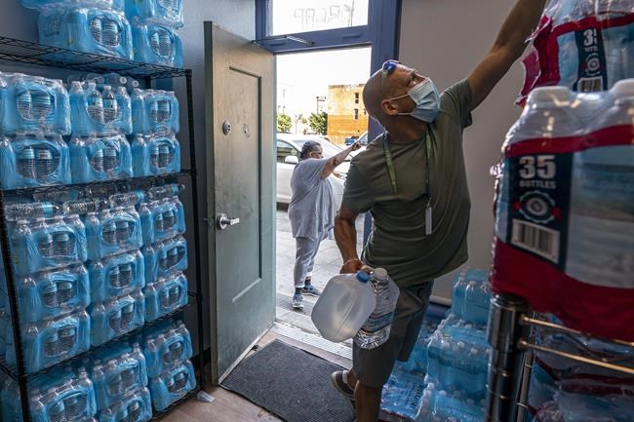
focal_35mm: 21
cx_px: 317
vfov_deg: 59.5
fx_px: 370
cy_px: 211
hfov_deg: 81.2
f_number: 5.6
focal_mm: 14
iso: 640
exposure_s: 1/160
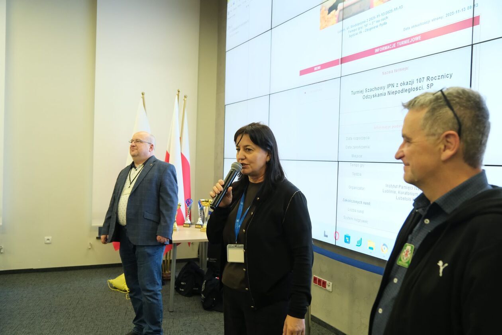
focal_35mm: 30
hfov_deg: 61.9
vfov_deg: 43.6
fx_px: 418
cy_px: 168
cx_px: 251
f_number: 2.8
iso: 3200
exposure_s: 1/450
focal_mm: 19.9
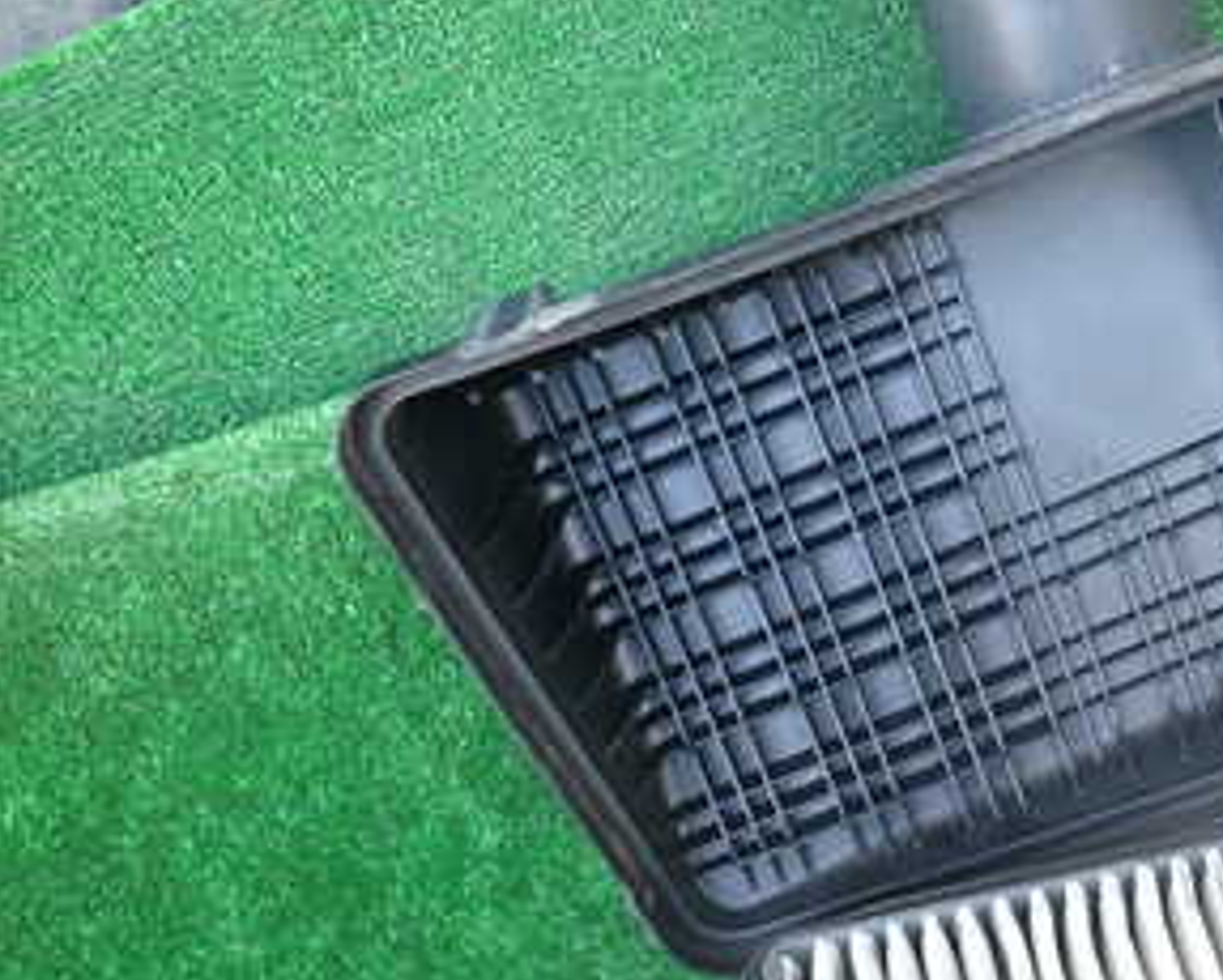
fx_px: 1847
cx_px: 1129
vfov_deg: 28.9
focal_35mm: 51
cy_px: 818
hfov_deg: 34.3
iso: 200
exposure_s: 1/40
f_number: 2
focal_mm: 4.5
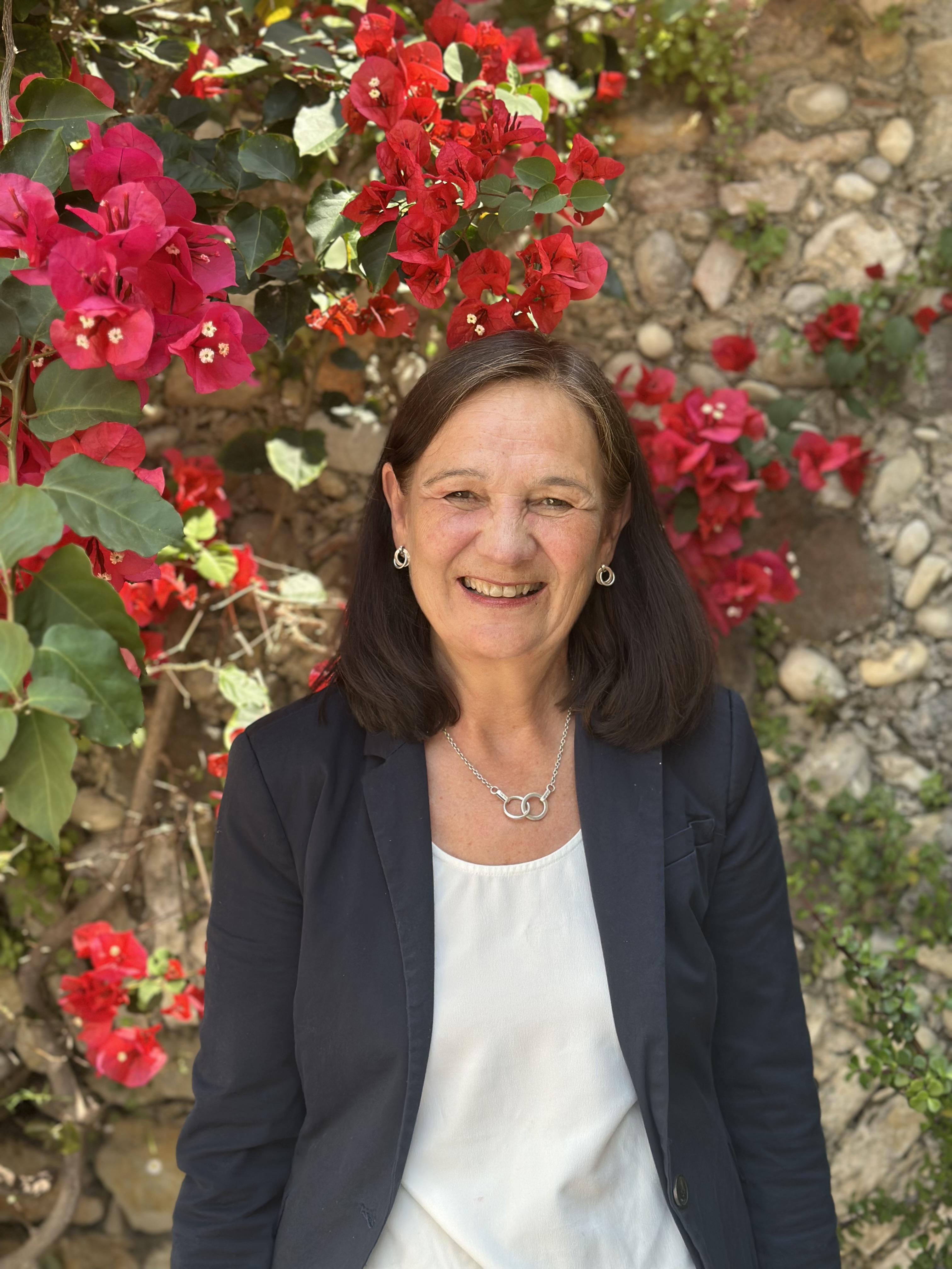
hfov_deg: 30.3
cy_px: 634
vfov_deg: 39.7
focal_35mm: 48
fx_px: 1760
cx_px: 476
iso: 80
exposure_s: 1/872
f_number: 1.78
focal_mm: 6.86
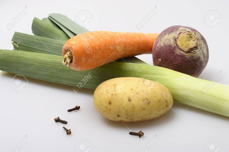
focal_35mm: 72
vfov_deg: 18.9
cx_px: 114
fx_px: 457
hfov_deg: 28.1
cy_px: 76
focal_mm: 48
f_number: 11
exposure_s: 1/160
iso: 200
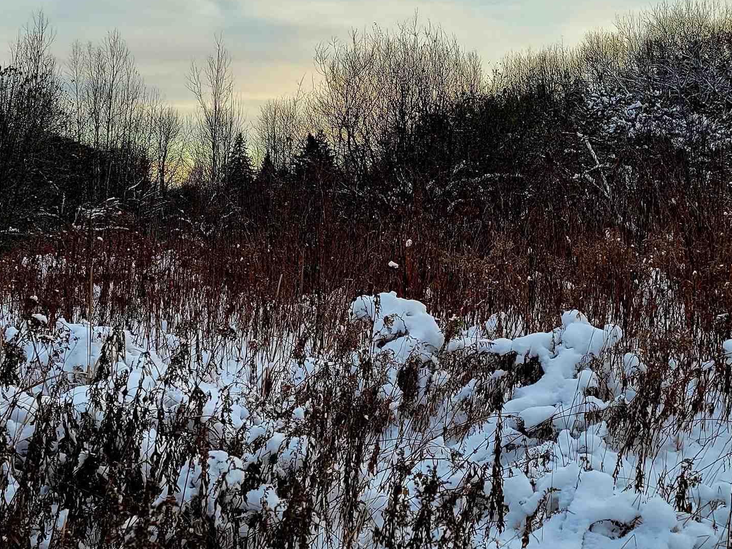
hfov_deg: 34.1
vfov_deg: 26.0
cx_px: 463
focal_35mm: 56
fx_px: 1184
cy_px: 199
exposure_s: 1/588
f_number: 1.8
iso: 40
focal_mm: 5.4
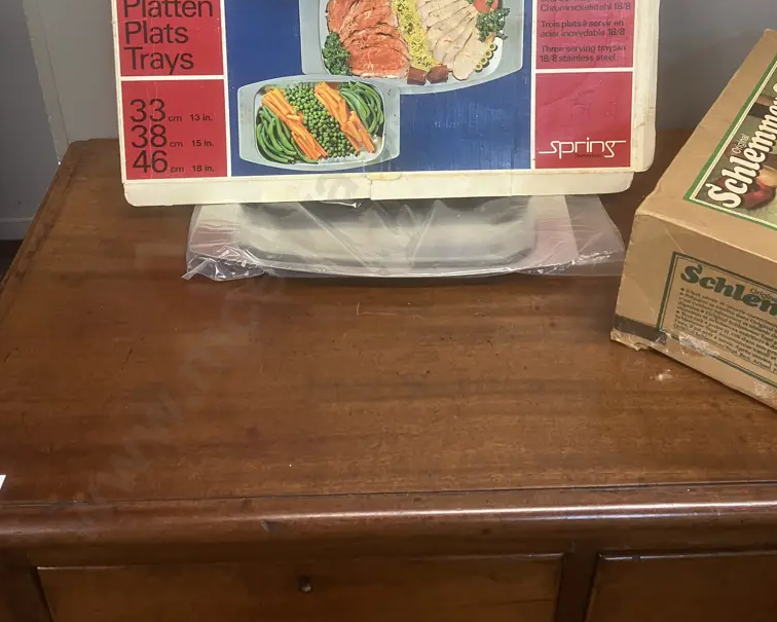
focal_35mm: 37
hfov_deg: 49.1
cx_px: 387
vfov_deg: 38.5
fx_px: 851
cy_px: 117
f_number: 1.8
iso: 125
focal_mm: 3.99
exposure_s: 1/50
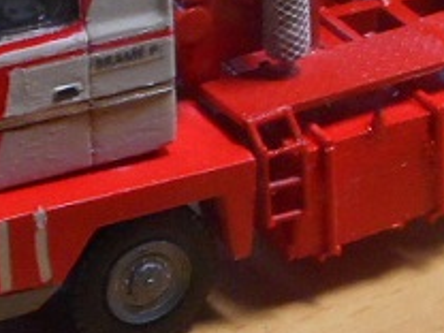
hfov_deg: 10.4
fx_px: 2347
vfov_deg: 8.0
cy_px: -124
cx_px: 715
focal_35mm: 183
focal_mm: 6
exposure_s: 1/30
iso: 220
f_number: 4.2
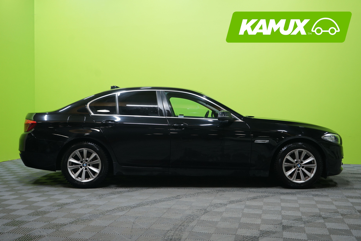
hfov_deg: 49.6
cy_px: 120
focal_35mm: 39
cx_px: 180
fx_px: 391
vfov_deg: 34.2
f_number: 4.5
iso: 640
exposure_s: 1/15
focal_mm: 39
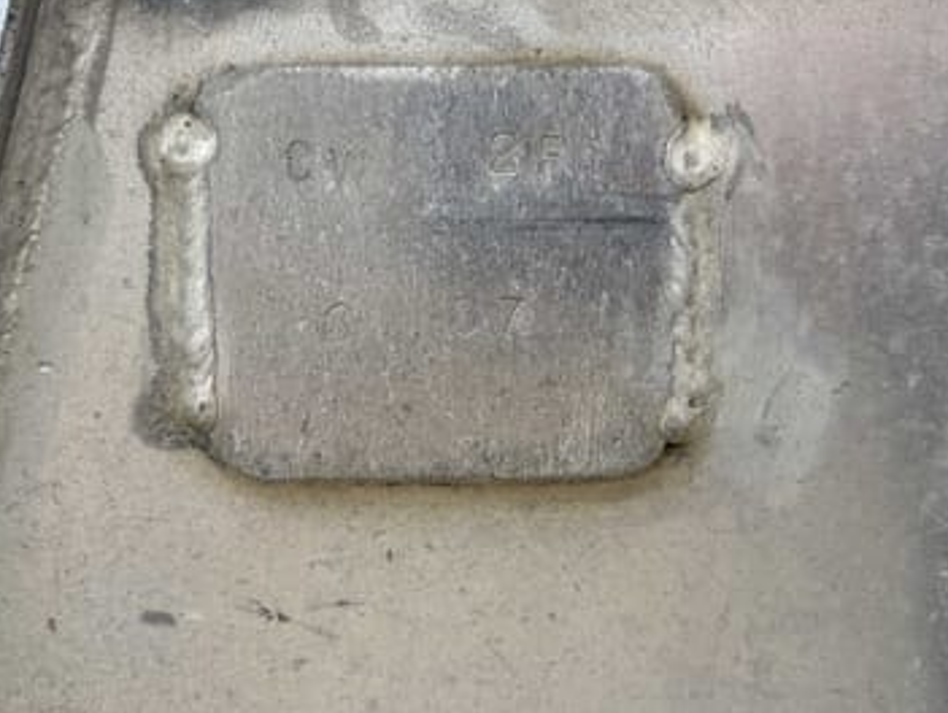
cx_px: 500
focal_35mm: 37
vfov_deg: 38.7
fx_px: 1014
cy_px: 320
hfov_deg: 50.1
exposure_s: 1/910
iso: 50
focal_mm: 5.96
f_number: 1.6
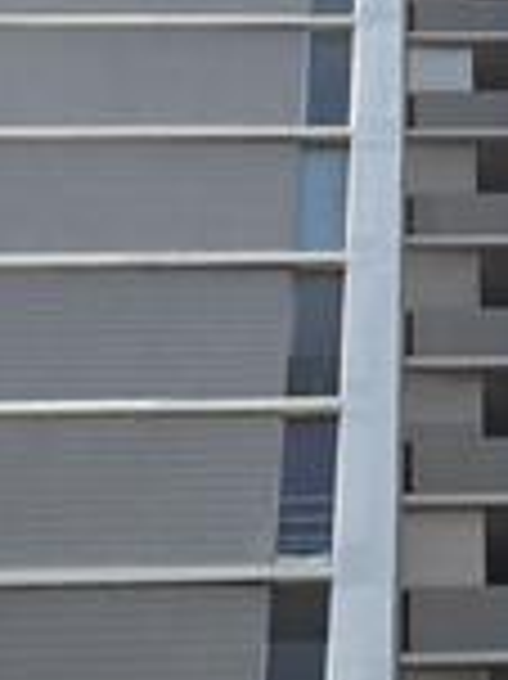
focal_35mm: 73
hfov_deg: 19.5
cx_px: 512
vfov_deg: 26.5
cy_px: 464
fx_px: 1430
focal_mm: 5.4
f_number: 1.8
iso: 25
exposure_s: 1/836
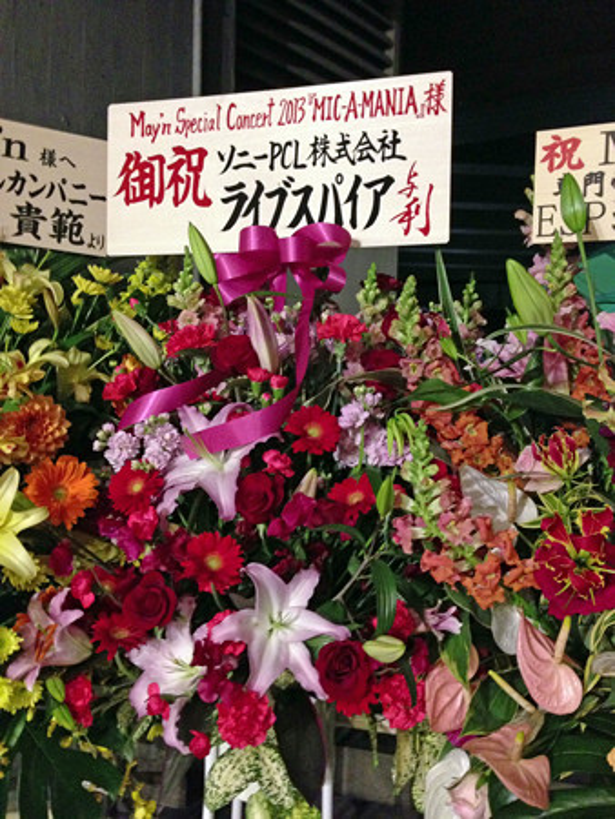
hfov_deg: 43.0
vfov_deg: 55.3
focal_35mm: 33
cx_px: 308
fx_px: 781
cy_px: 410
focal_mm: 4.13
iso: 500
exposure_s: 1/15
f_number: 2.4
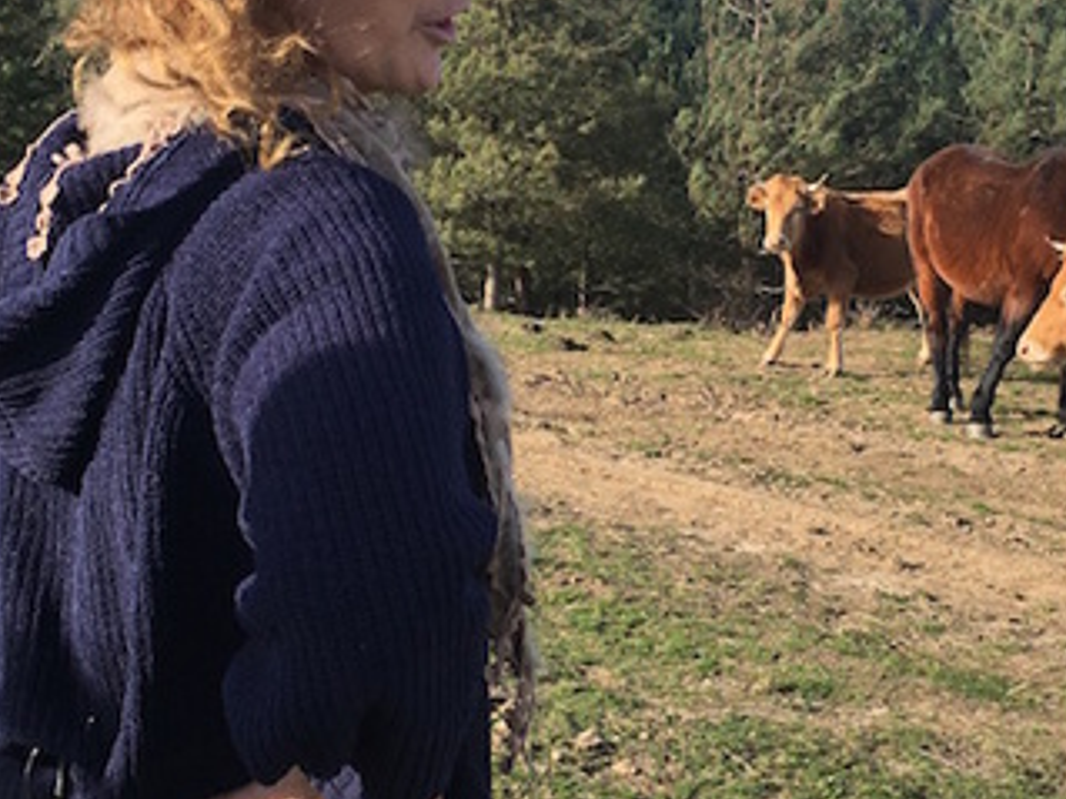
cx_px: 695
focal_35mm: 66
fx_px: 2032
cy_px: 351
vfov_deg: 22.2
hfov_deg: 29.2
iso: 25
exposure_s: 1/1054
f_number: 2.2
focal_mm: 4.15
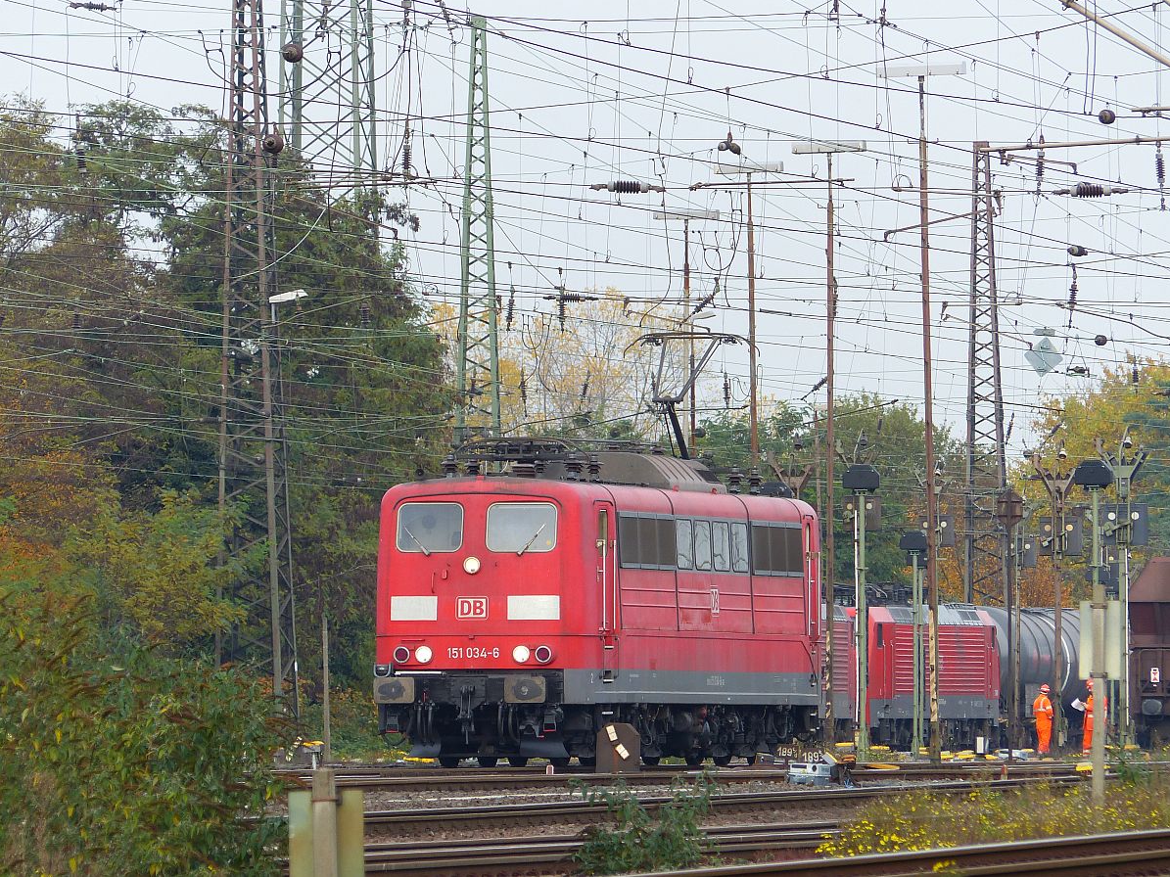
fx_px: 16999
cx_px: 586
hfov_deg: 3.9
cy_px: 438
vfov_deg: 3.0
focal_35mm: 503
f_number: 4
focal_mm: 90.1
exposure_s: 1/160
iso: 100
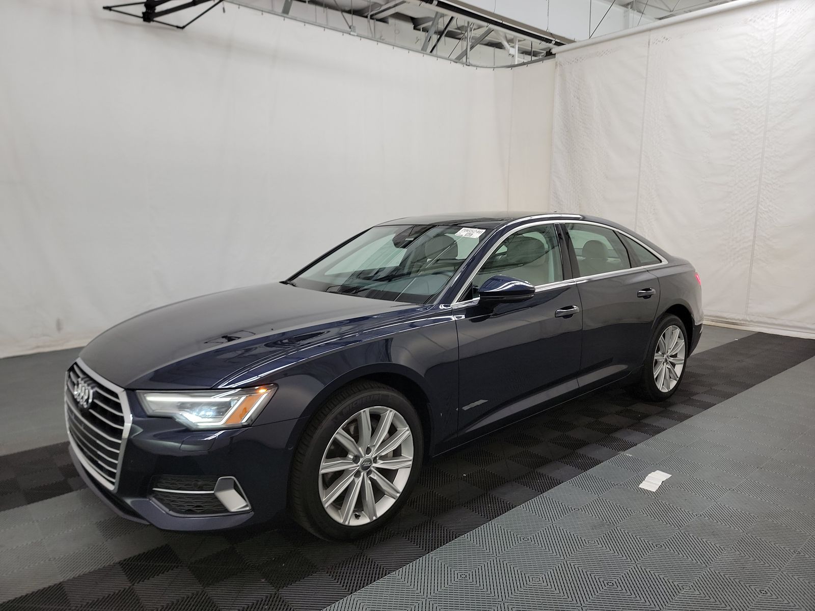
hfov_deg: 71.6
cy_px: 306
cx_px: 408
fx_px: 565
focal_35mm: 24
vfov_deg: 56.8
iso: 161
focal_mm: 6.7
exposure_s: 1/59
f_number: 1.8
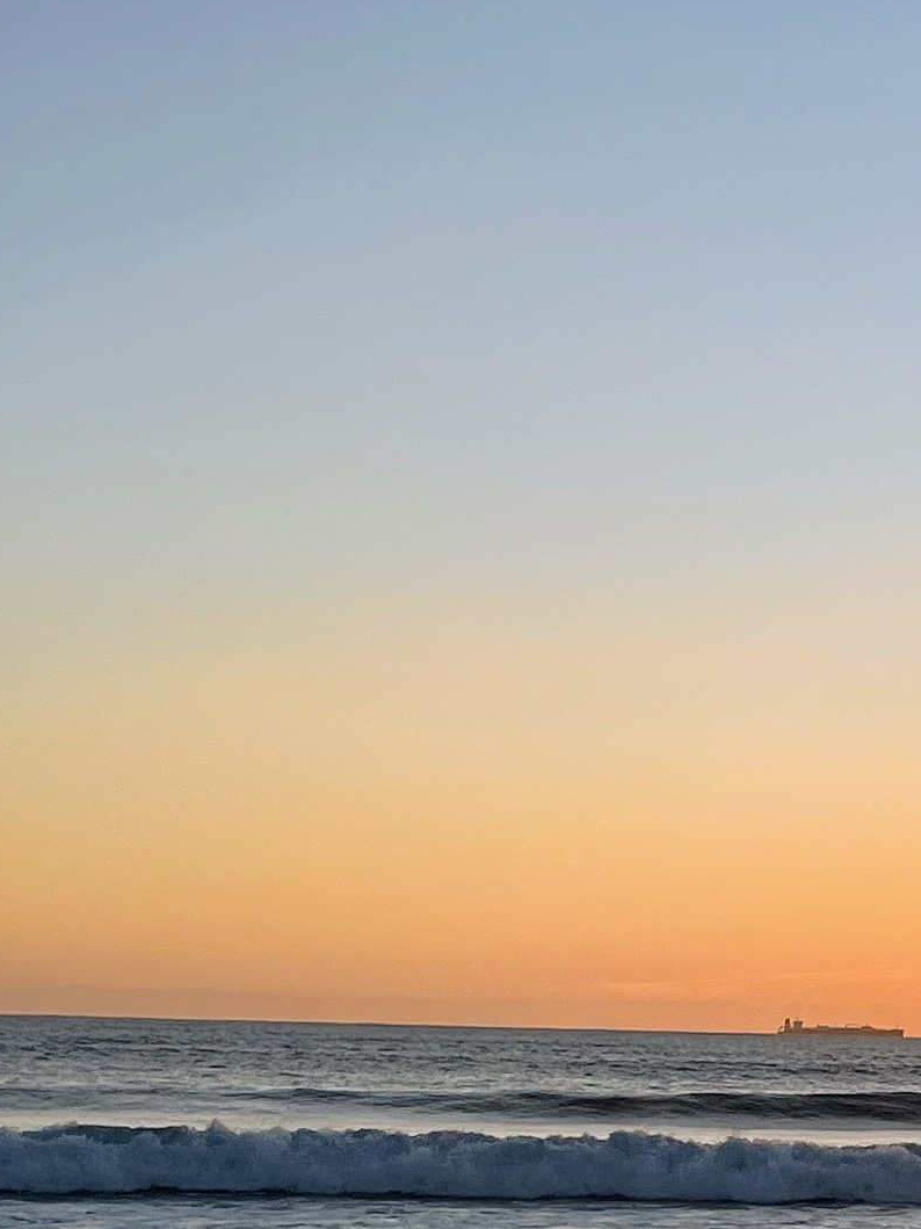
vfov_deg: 19.6
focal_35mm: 99
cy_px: 1015
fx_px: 3513
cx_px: 1738
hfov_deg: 13.2
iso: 50
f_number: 1.6
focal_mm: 5.1
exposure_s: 1/1600
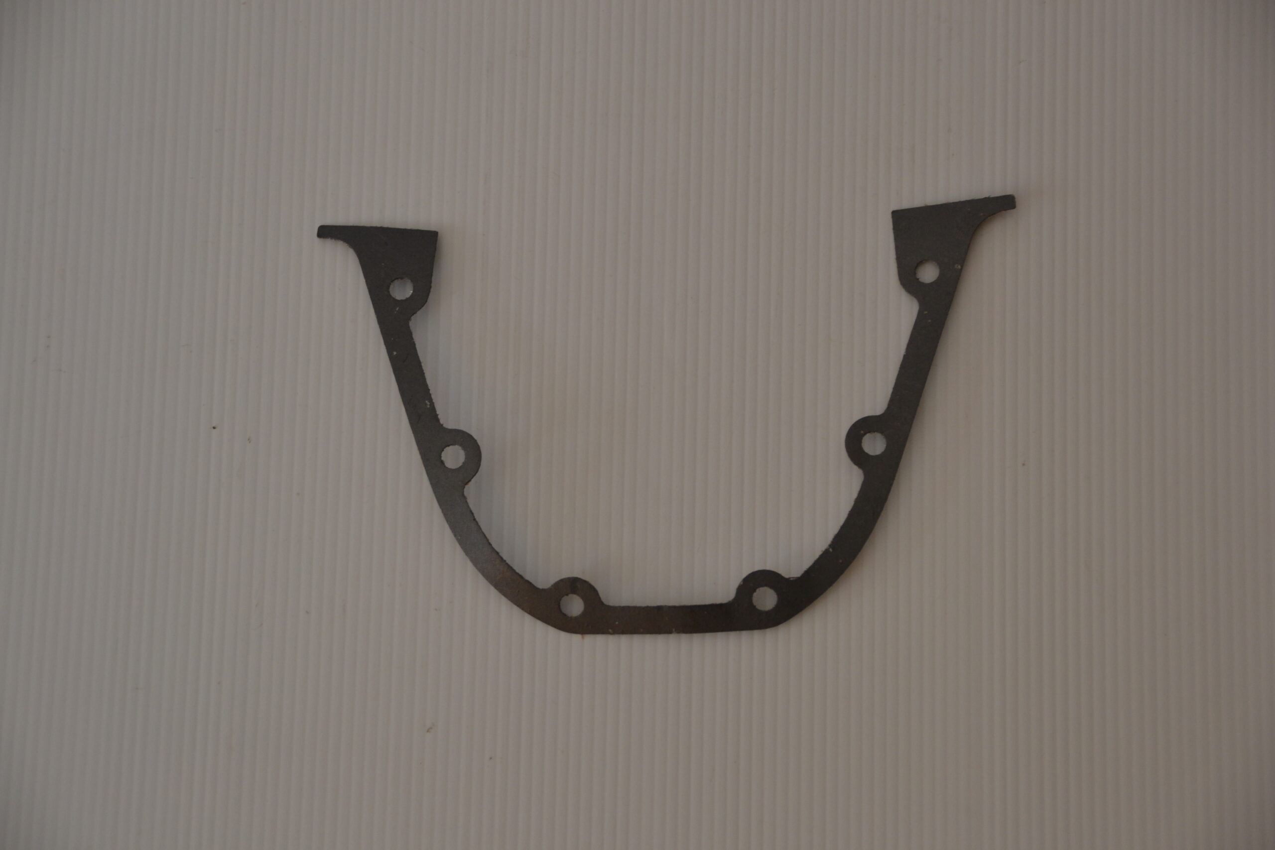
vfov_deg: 12.2
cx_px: 638
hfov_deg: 18.2
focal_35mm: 112
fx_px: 3984
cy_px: 425
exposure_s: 1/125
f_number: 5
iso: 400
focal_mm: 75
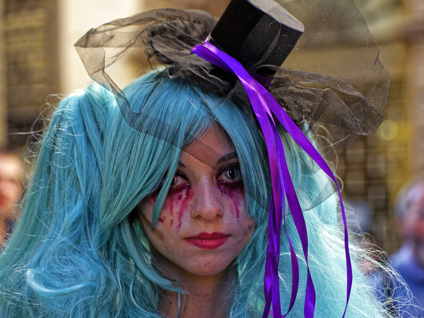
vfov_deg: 14.4
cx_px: 251
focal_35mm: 103
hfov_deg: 19.1
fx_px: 1262
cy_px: 165
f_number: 4
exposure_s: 1/100
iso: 1250
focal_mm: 85
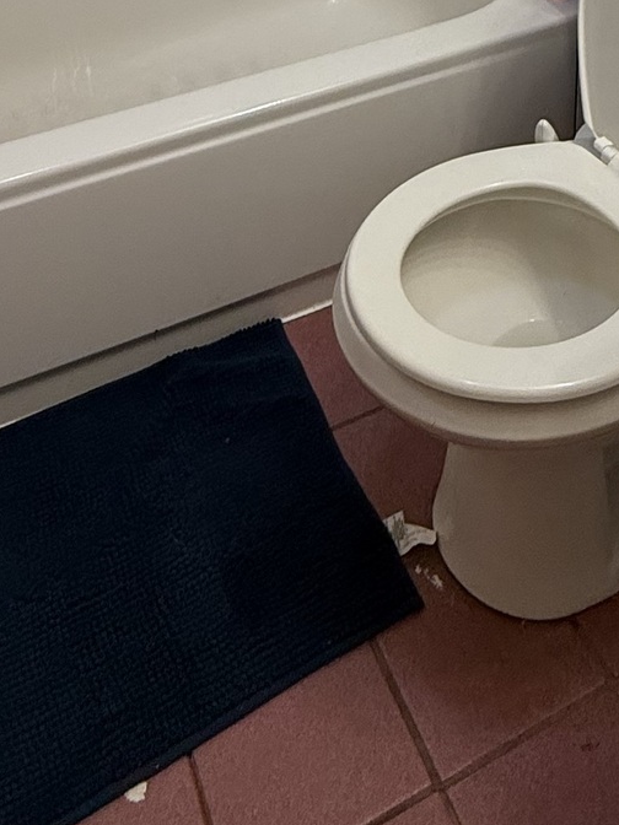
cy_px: -374
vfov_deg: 28.2
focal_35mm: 48
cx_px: 410
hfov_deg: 30.1
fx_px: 1144
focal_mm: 2.22
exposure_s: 1/120
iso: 160
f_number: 2.2
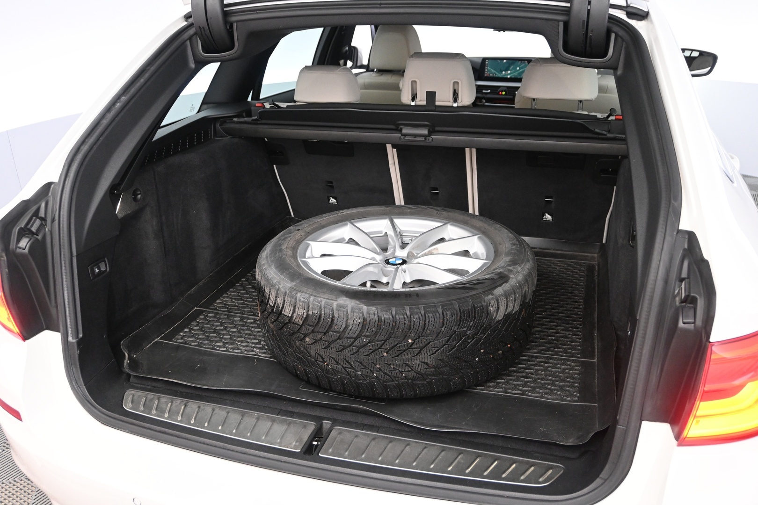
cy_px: 252
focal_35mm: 32
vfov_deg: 41.7
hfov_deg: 59.5
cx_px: 379
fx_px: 663
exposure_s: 1/60
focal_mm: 21
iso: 2500
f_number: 4
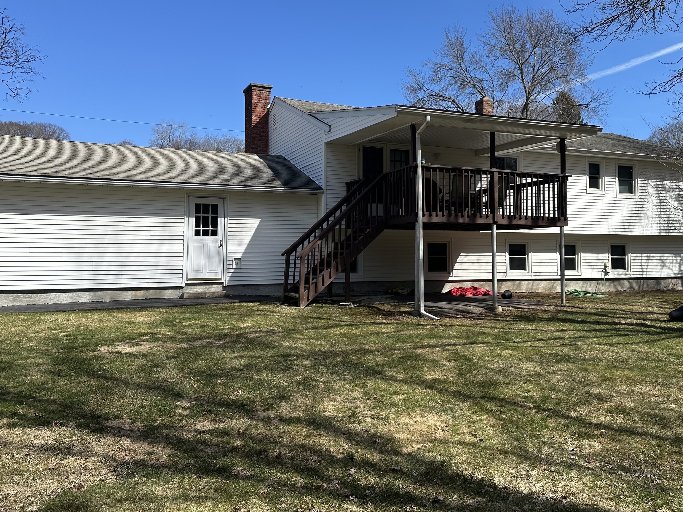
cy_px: 205
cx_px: 389
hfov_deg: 56.6
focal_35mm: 32
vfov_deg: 43.9
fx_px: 631
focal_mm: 6.86
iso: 80
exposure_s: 1/3597
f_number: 1.78
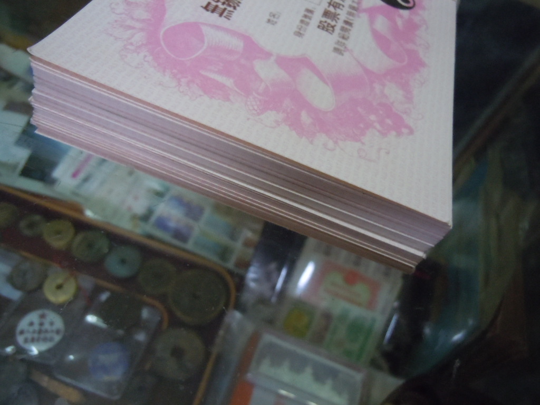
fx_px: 515
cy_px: 202
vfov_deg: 42.9
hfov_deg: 55.4
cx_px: 270
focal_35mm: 33
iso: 800
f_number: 4
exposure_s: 1/30
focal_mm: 5.9
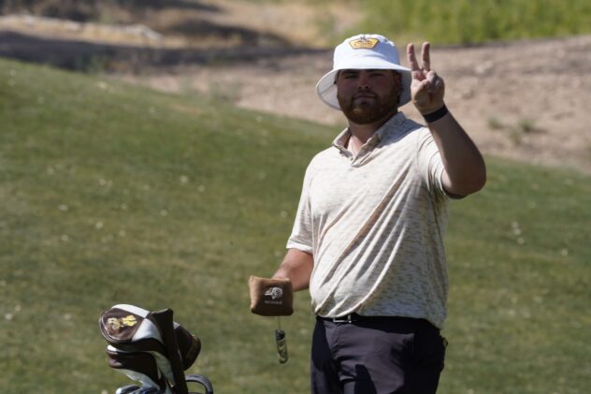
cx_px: 296
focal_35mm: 478
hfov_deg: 4.3
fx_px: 7845
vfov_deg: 2.9
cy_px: 197
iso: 125
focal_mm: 478
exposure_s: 1/100
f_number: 14
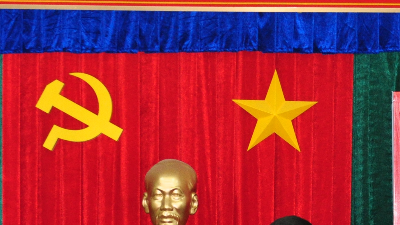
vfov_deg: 6.1
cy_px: 214
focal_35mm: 198
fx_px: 2100
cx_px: 296
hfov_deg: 10.9
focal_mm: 42
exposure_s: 1/60
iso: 800
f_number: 4.8
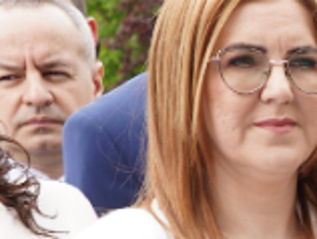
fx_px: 2825
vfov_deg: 4.7
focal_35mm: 308
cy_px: 529
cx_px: 1003
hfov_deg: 5.9
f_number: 5.6
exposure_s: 1/100
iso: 100
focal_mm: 39
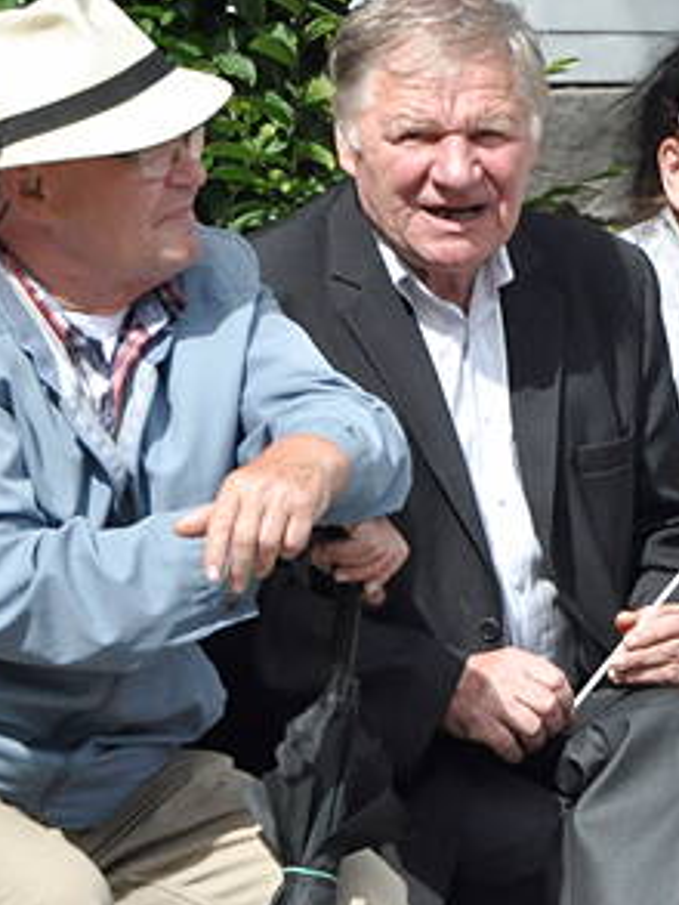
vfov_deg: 4.5
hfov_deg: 3.4
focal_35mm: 438
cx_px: 488
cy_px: 499
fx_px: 11457
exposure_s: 1/2500
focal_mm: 105
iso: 1250
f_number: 10
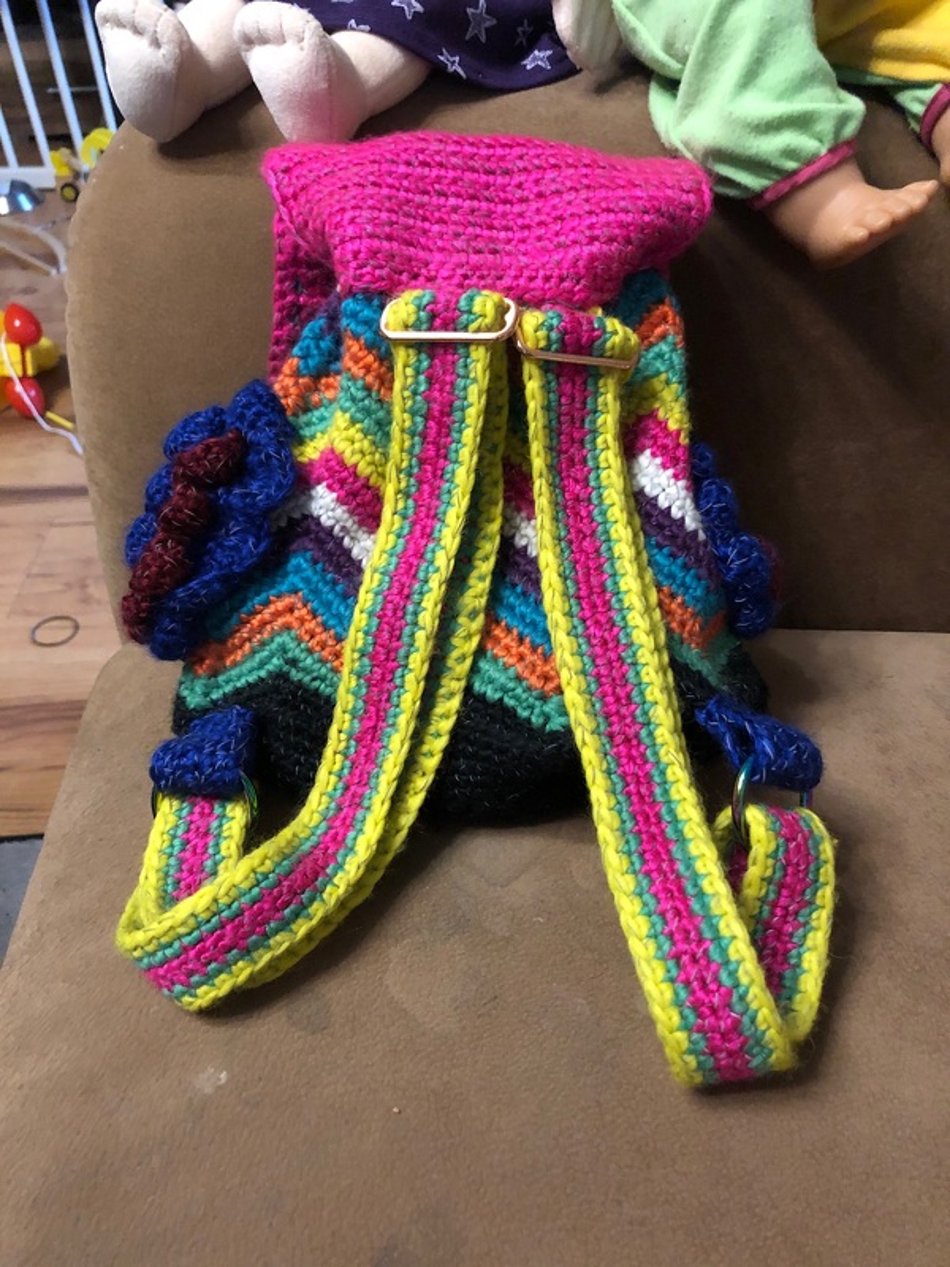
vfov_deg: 63.4
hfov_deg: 49.7
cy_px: 634
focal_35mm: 28
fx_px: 1025
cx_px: 475
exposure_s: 1/4
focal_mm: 4
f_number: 1.8
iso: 100
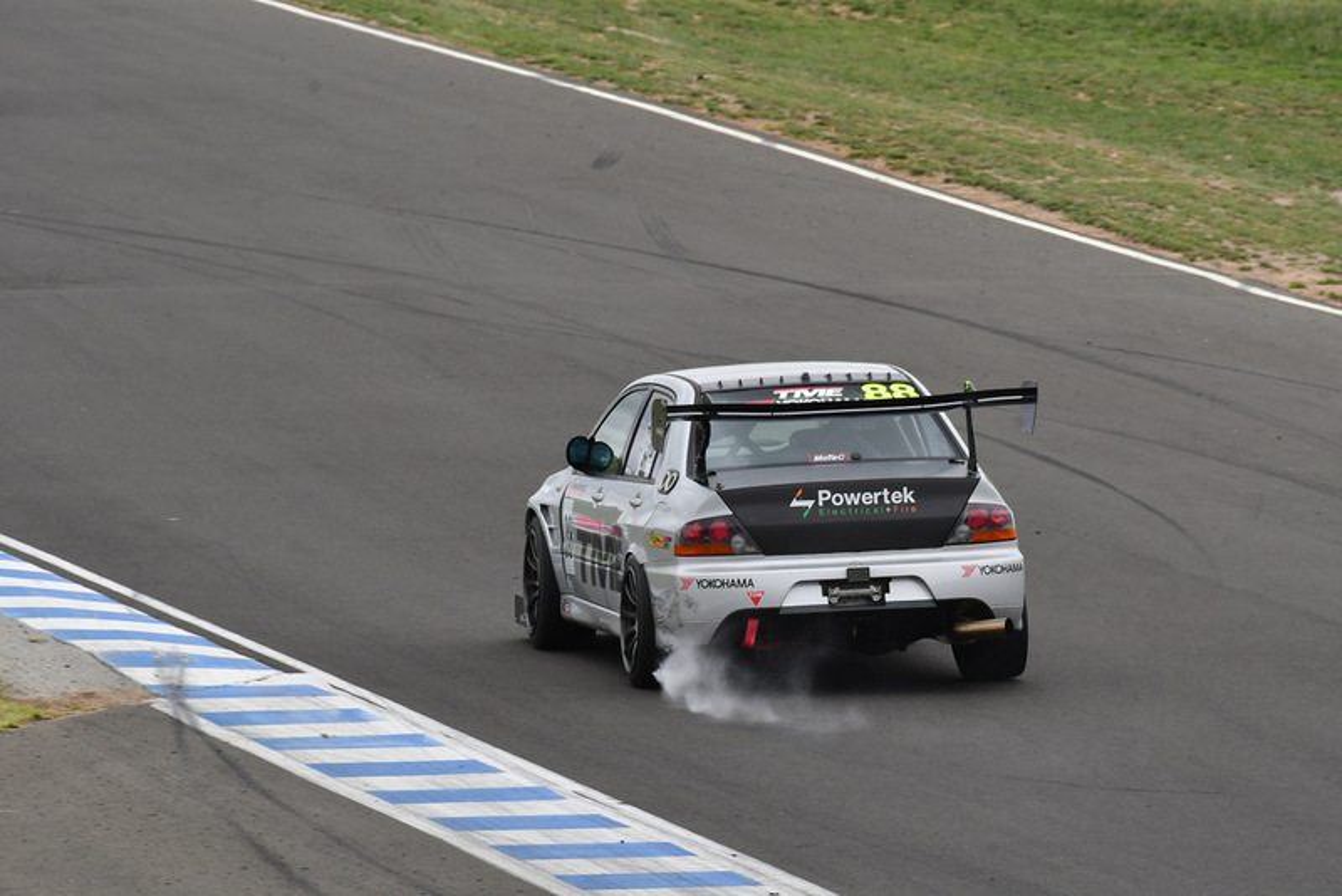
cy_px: 448
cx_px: 671
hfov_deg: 3.1
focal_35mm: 660
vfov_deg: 2.1
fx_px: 24611
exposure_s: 1/640
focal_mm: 440
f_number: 11
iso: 800
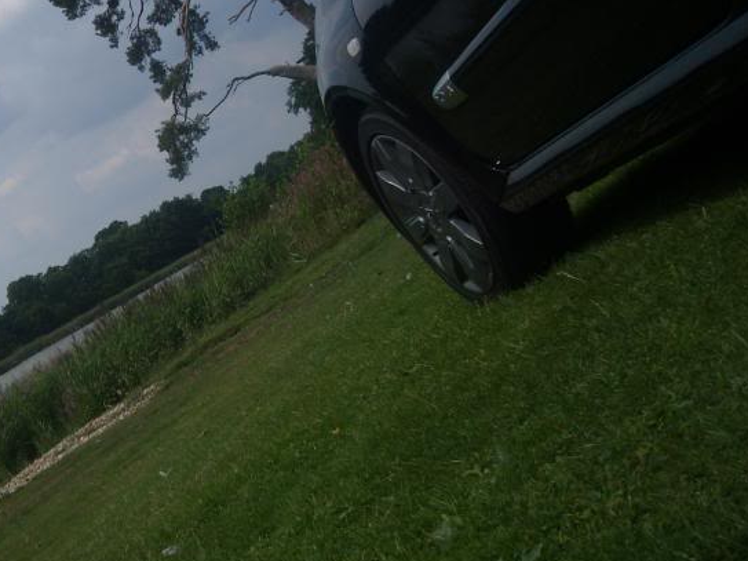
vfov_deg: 22.1
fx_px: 1426
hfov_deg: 28.1
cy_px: 174
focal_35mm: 66
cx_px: 50
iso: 64
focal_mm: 5.7
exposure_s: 1/647
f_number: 5.6
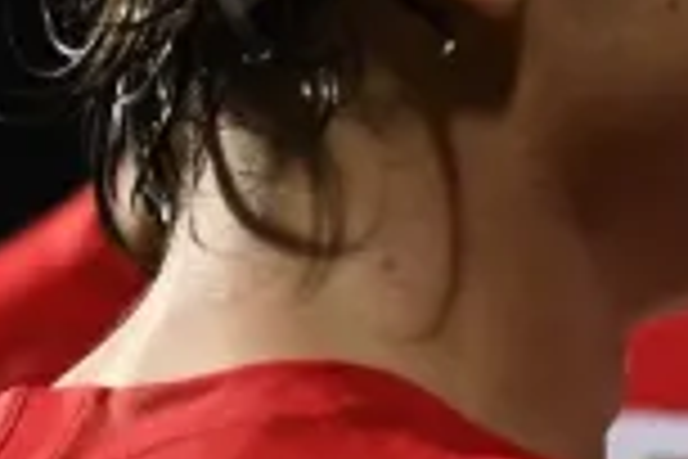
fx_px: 37913
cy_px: -142
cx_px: 1232
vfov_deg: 0.7
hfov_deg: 1.0
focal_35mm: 1984
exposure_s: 1/1000
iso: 2500
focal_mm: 400
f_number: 2.8
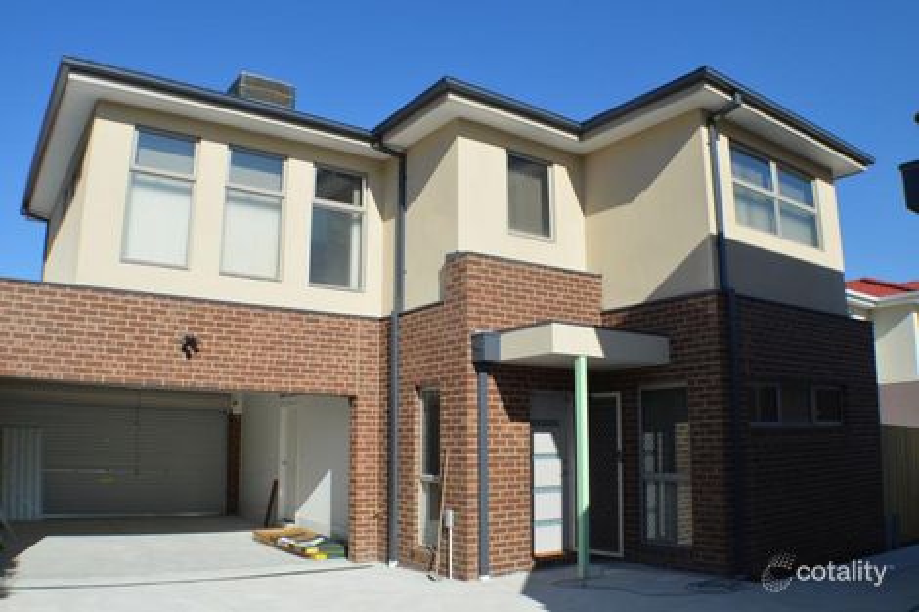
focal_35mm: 36
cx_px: 460
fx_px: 919
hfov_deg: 53.1
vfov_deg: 36.8
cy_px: 306
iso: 100
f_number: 9
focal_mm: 24
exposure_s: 1/320
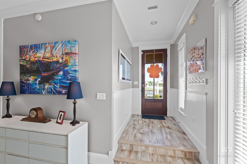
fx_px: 109
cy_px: 82
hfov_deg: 97.1
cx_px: 124
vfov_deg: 74.1
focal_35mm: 16
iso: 400
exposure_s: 1/60
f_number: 8
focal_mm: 15.9
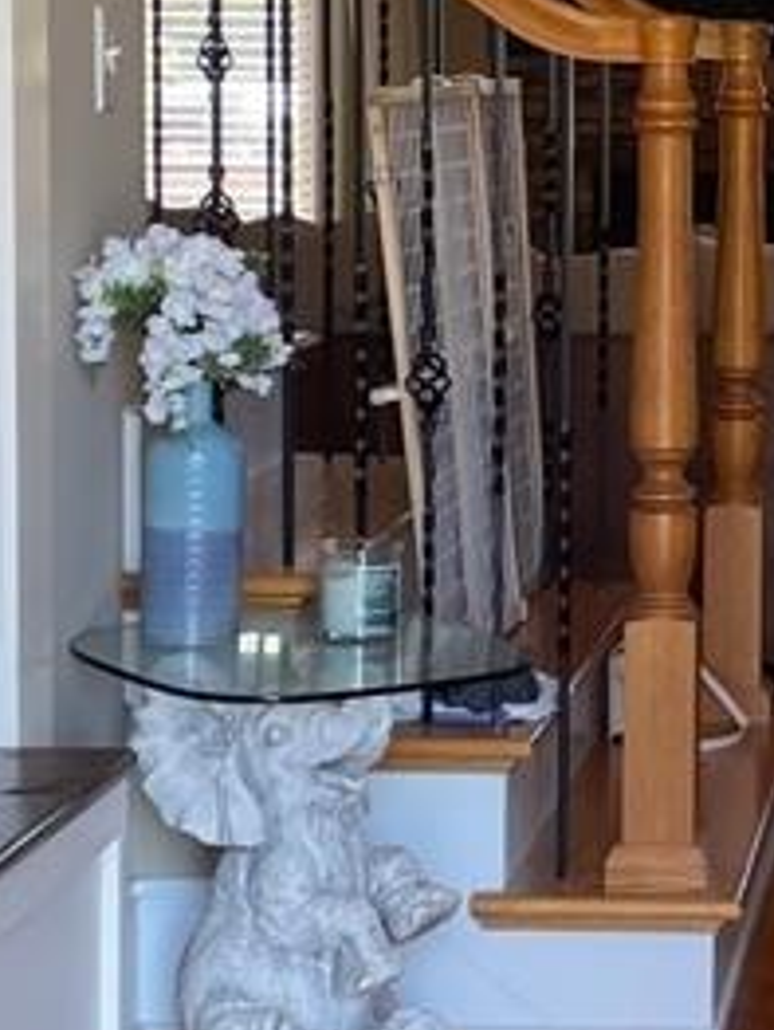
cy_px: 338
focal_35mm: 127
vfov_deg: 15.5
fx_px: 3780
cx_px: 1096
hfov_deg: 11.3
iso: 80
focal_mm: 4.2
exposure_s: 1/60
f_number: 1.6
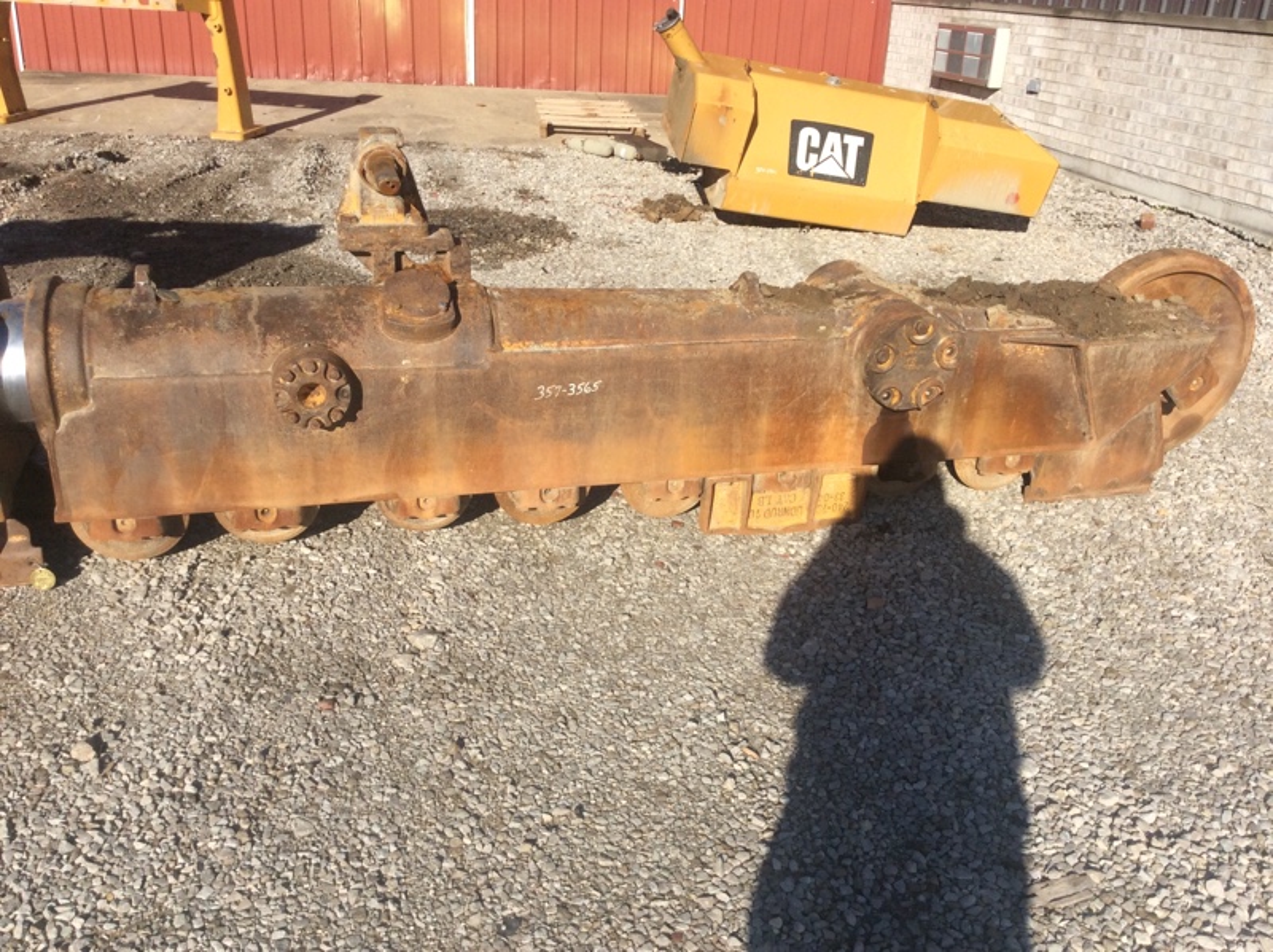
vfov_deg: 44.1
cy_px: 476
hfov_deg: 56.9
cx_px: 636
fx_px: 1175
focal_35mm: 32
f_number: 2.4
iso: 32
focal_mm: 3.3
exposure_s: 1/1908
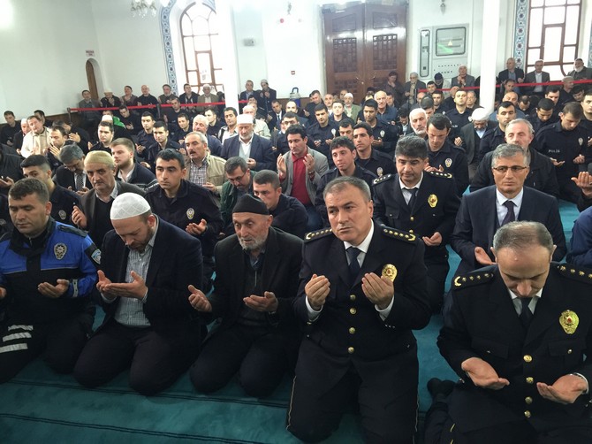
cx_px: 296
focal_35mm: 29
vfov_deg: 48.2
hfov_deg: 61.7
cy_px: 222
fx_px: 496
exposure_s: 1/10
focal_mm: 4.15
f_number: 2.2
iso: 125
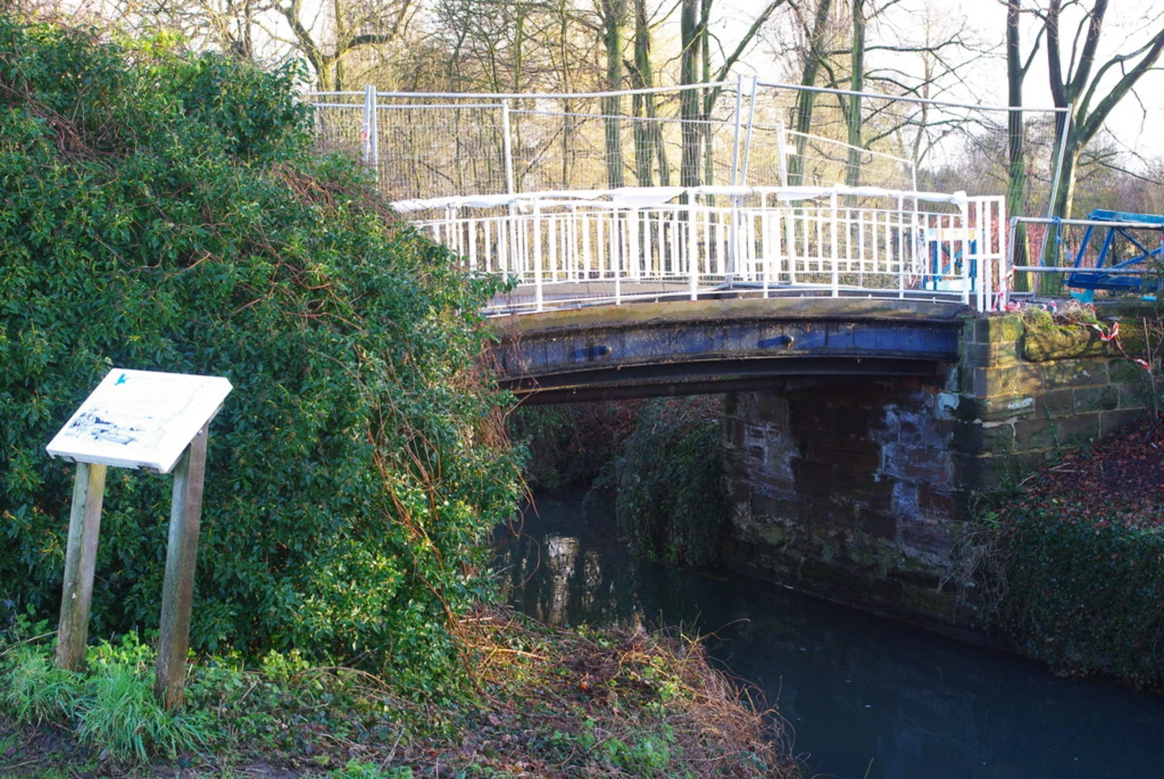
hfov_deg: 35.0
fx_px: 1845
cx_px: 582
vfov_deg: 23.8
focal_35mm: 57
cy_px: 390
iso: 320
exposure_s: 1/40
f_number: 7.1
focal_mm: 37.5
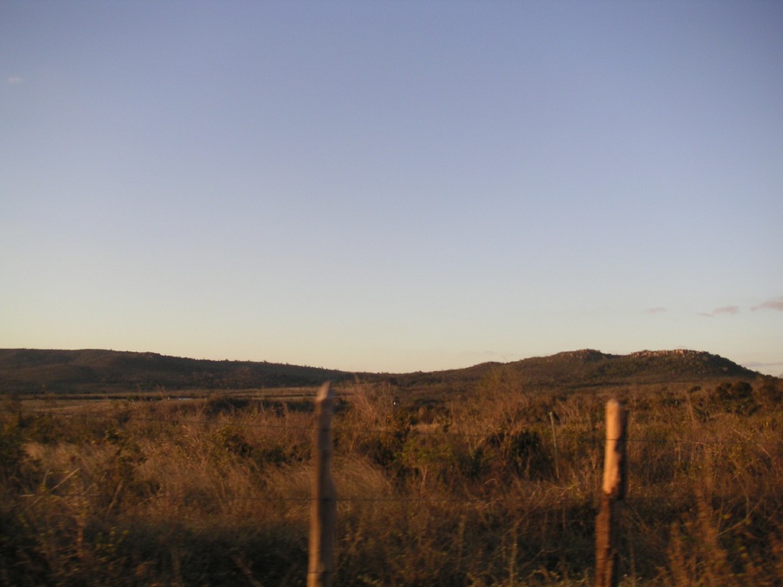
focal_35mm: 38
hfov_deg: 49.0
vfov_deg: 37.7
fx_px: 860
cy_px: 294
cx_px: 392
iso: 50
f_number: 2.8
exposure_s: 1/250
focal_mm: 6
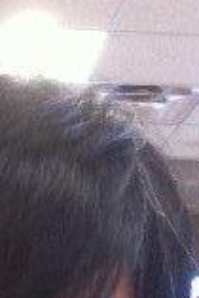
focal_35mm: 136
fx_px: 1125
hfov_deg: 9.9
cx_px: -68
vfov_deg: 13.8
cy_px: 489
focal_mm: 3.85
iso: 200
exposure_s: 1/15
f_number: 2.8
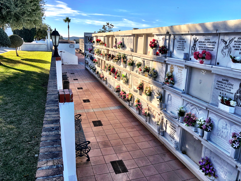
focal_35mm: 28
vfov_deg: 49.7
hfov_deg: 63.4
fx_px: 195
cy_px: 90
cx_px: 120
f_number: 1.8
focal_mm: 4
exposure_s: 1/1333
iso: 20
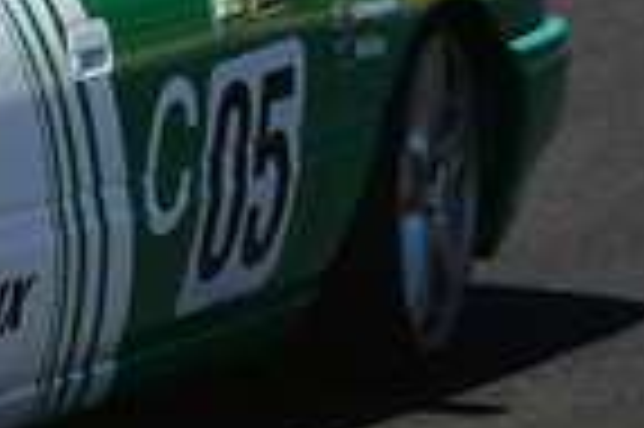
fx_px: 38899
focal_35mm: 2177
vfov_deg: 0.6
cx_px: -725
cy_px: -259
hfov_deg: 0.9
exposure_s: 1/640
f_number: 13
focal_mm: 260
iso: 500
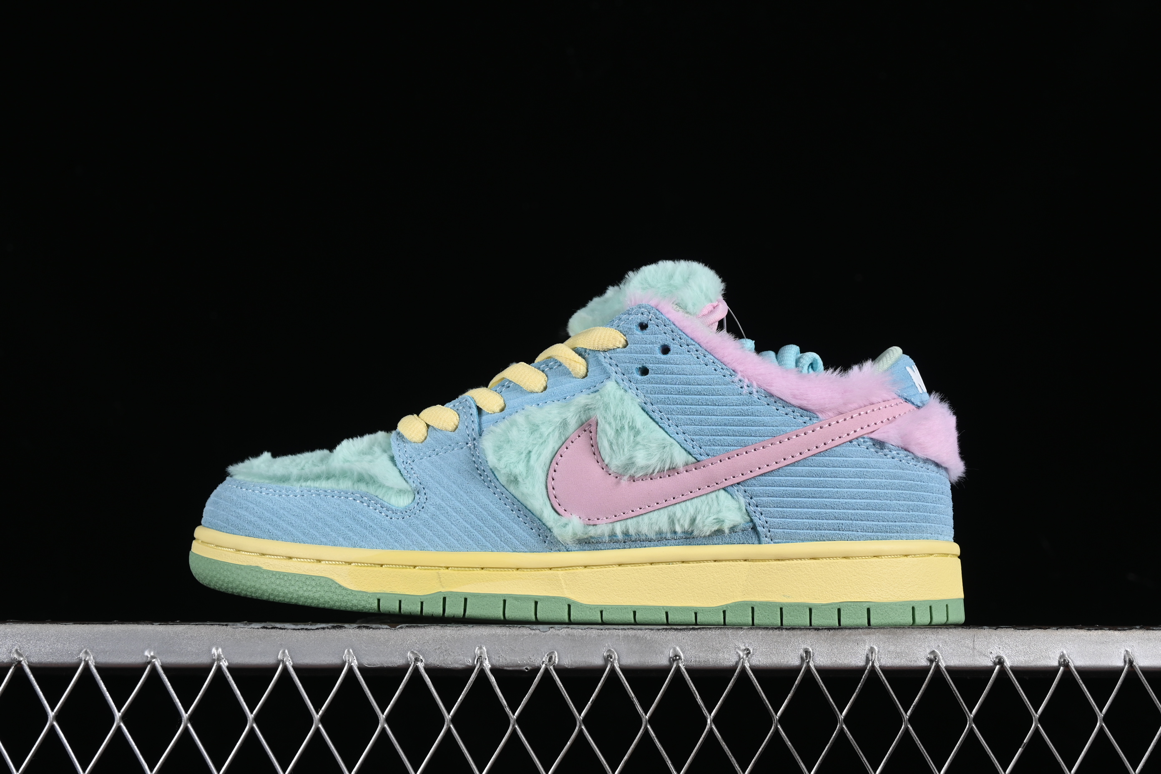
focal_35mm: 75
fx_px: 2419
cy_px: 387
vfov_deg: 18.2
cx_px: 580
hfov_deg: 27.0
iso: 160
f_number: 8
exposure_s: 1/80
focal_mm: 50
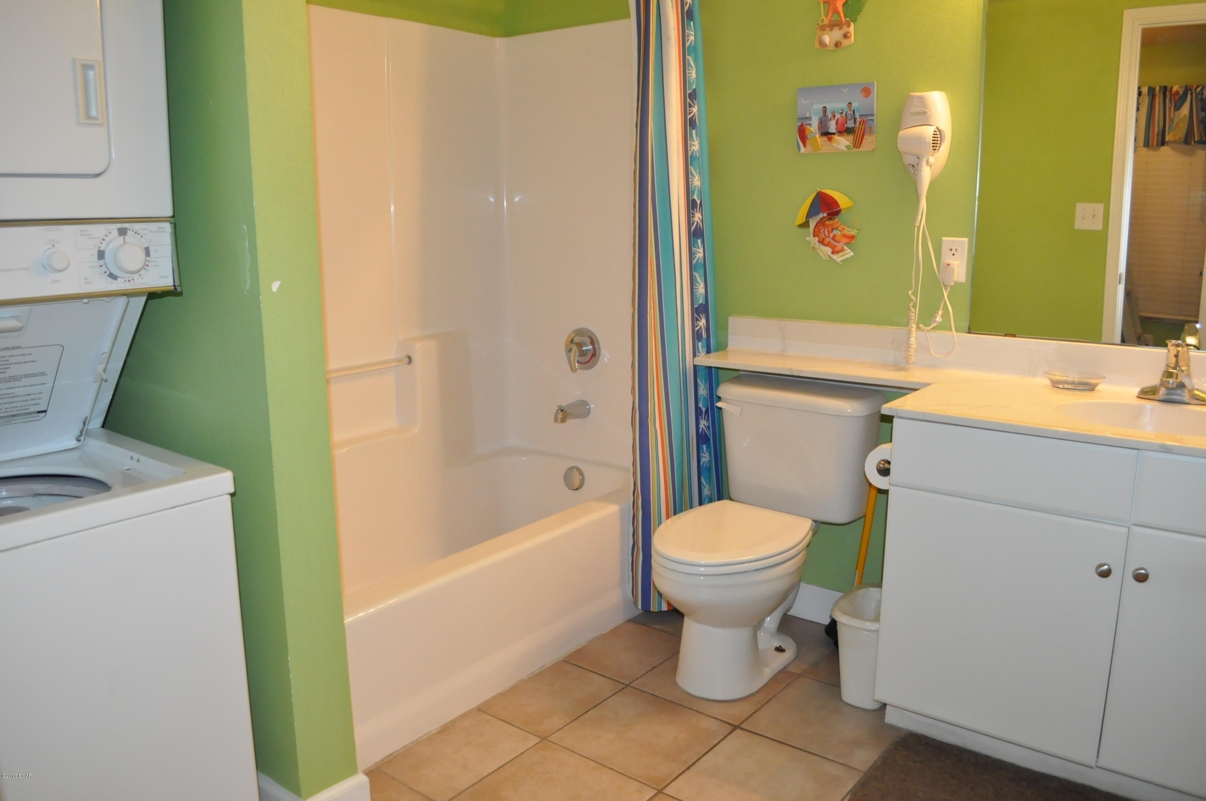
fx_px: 903
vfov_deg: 47.8
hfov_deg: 67.4
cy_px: 400
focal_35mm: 27
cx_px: 603
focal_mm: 18
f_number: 5
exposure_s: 1/60
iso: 2000
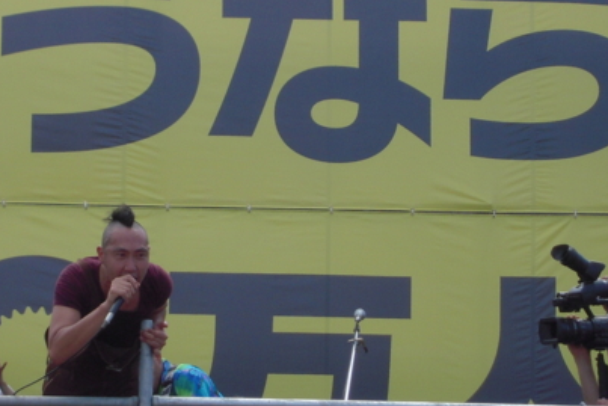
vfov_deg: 5.9
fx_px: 3903
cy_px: 62
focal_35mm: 231
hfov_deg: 8.9
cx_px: 177
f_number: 5.8
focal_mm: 20
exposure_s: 1/250
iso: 100
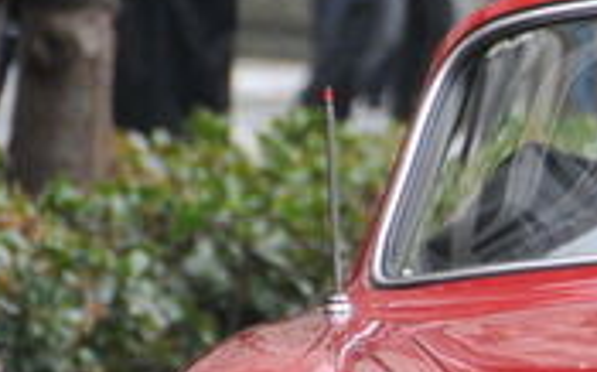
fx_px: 21879
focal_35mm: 1346
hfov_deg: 1.6
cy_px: 415
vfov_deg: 1.0
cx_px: 1105
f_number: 6.3
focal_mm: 200
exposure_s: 1/160
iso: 400
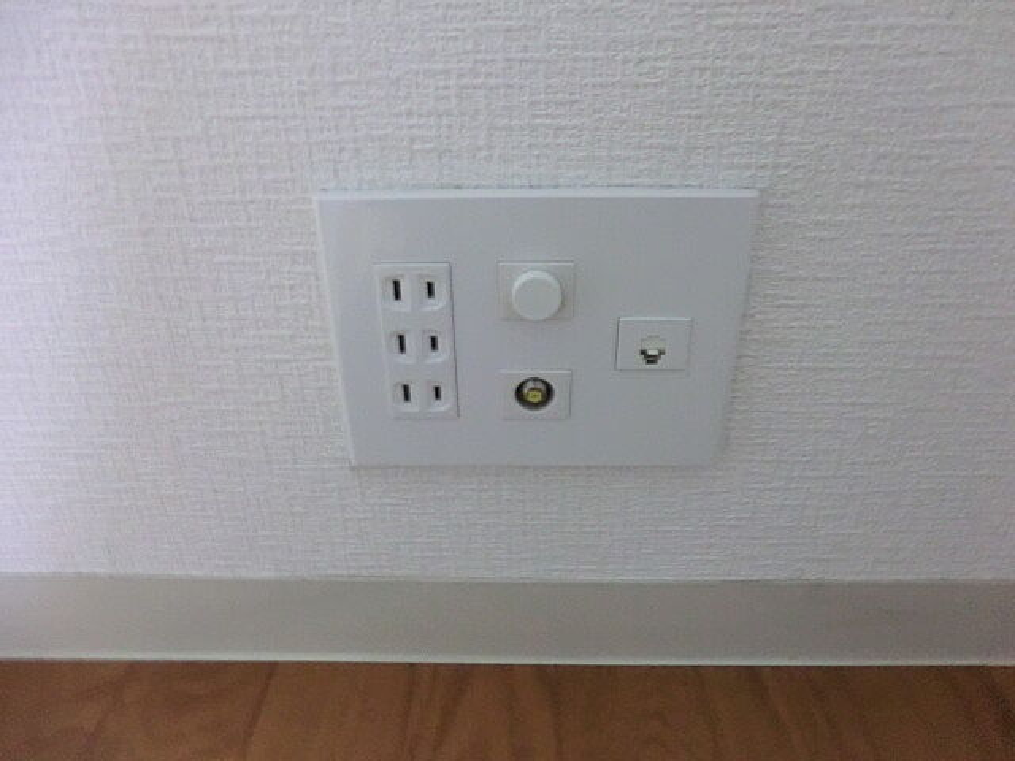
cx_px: 508
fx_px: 704
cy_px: 380
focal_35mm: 24
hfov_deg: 71.6
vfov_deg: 56.8
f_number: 3.2
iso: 800
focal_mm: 4.3
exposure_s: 1/15
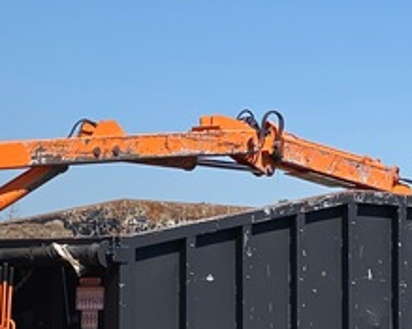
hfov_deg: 10.5
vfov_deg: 8.5
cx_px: -58
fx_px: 2206
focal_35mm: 181
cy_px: 148
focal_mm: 6
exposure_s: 1/2283
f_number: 2
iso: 20
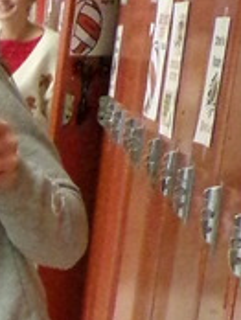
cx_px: -361
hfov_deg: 8.7
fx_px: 1417
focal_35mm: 153
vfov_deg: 12.3
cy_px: 463
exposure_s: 1/34
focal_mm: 4.7
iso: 800
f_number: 3.2
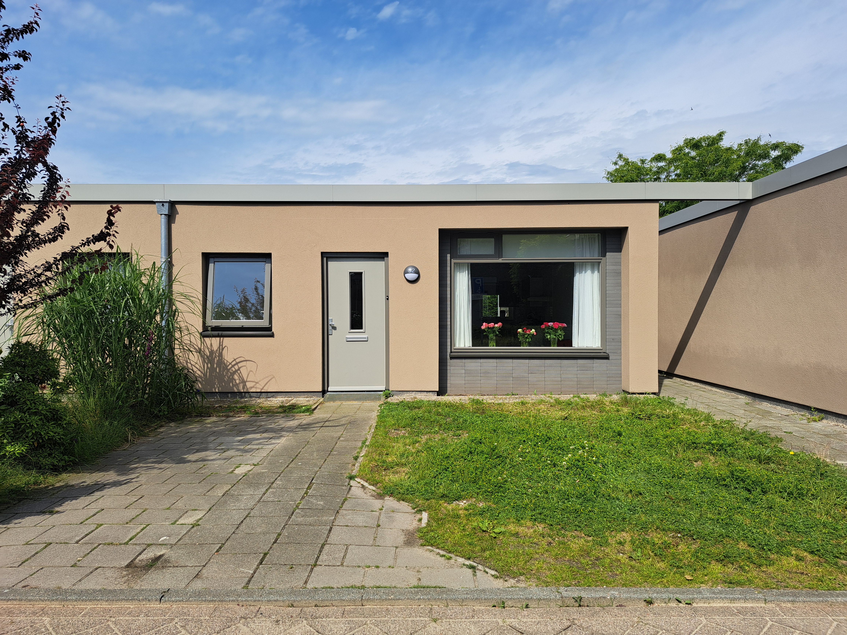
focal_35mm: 24
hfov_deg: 71.6
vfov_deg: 56.8
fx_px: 587
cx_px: 424
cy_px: 318
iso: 50
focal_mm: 5.23
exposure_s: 1/1040
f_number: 1.8
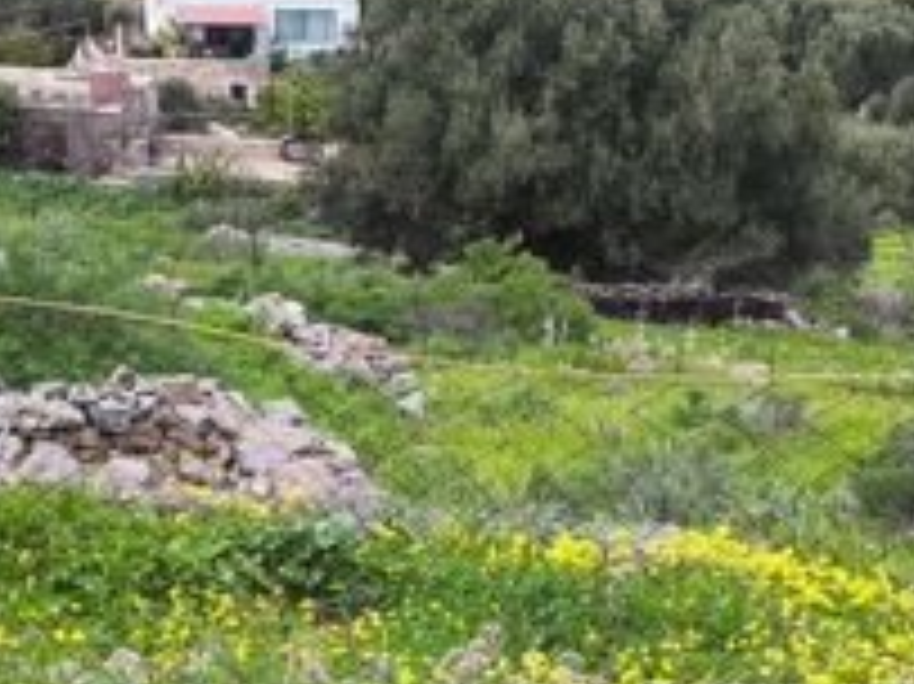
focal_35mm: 80
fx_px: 2111
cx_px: 502
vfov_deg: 18.3
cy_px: 544
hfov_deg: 24.4
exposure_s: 1/889
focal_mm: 5.35
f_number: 1.7
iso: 80
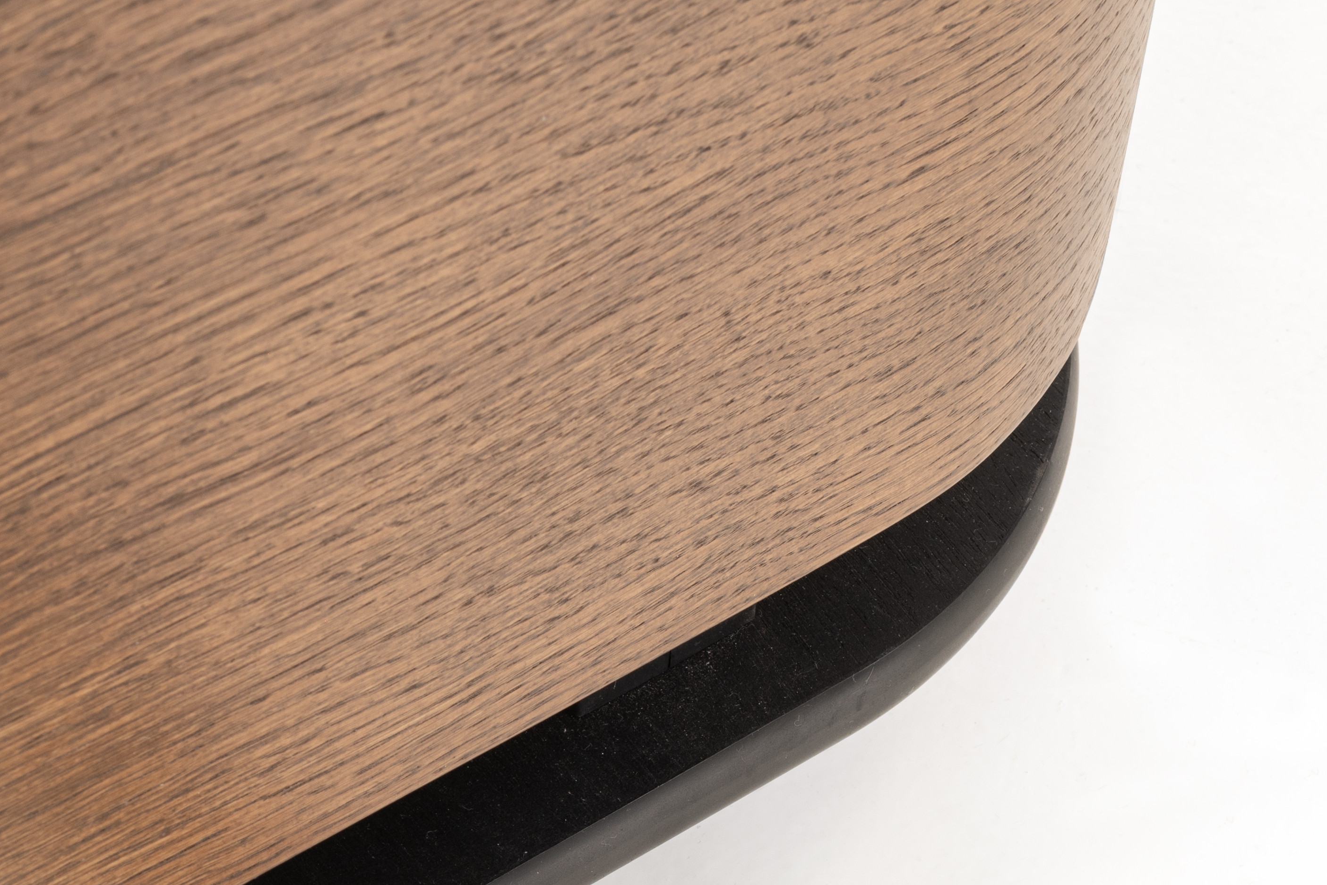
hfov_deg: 13.8
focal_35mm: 147
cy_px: 1134
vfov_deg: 9.2
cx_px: 105
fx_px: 5418
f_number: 13
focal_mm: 50
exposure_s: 1/3
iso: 100
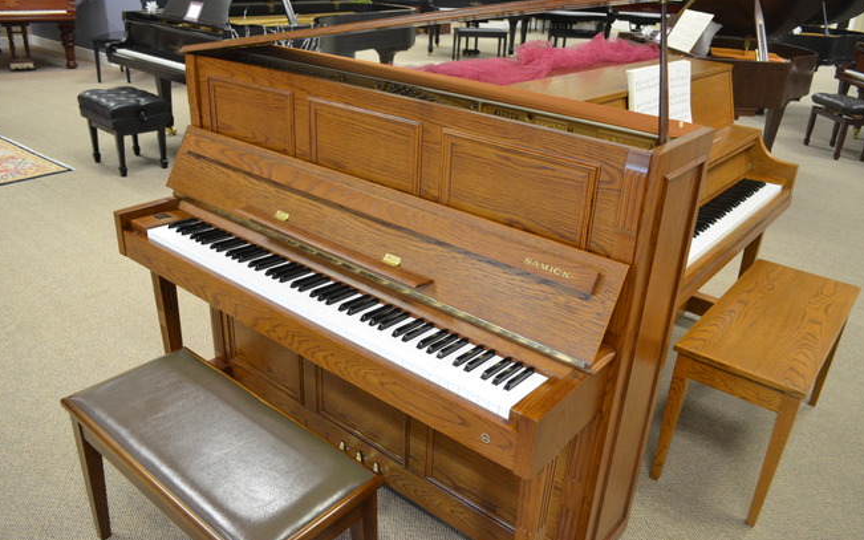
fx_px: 659
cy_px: 257
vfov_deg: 44.5
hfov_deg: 66.5
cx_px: 431
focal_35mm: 28
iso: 1600
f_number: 4
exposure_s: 1/60
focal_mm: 18
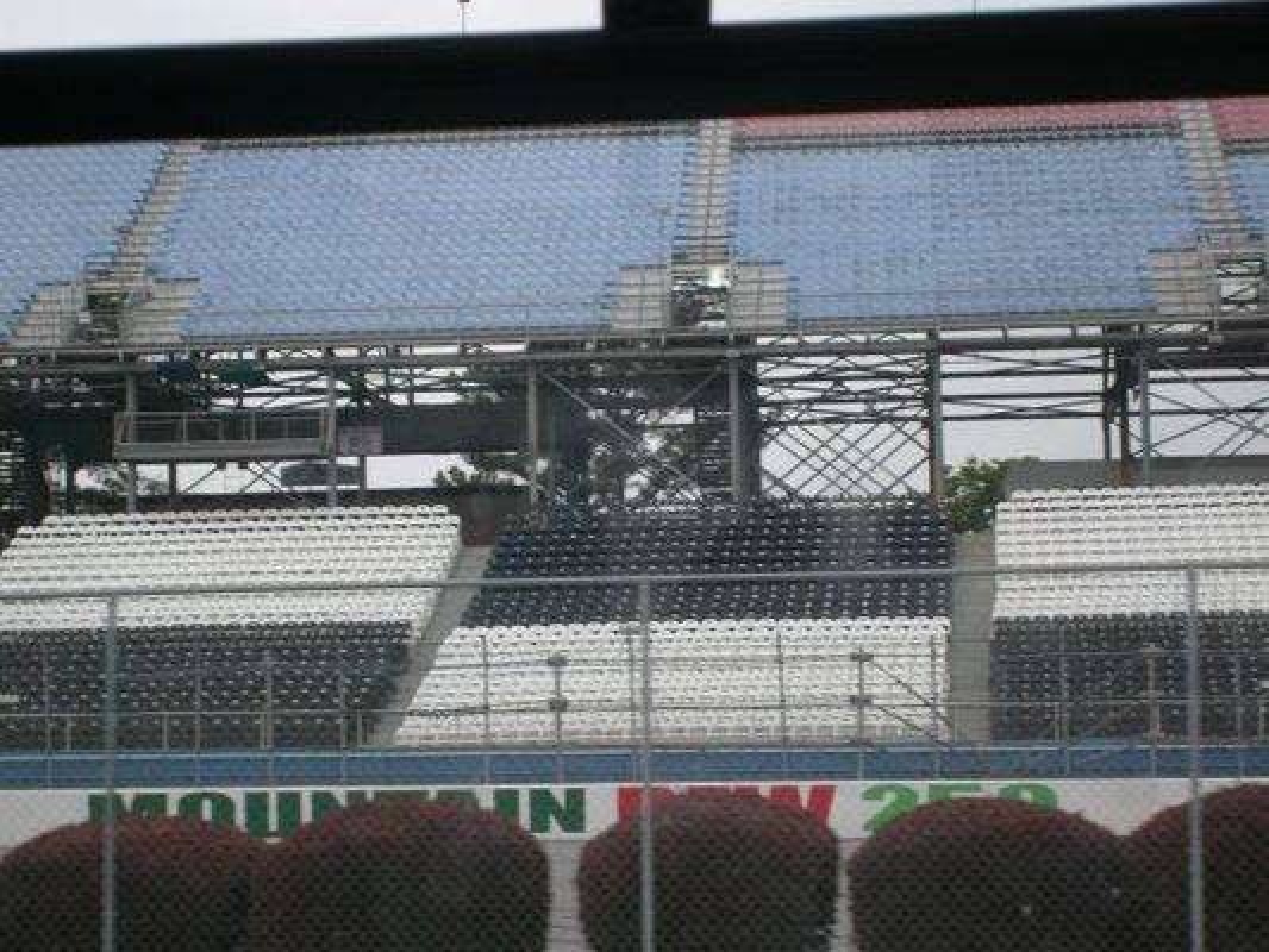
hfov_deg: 18.5
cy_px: 476
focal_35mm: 106
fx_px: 3887
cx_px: 634
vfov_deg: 14.0
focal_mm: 17.4
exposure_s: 1/90
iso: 80
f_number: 4.9
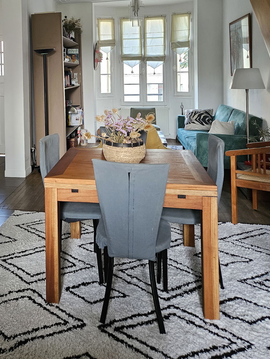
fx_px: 385
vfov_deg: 48.3
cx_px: 59
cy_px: 91
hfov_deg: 37.5
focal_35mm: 37
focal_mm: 5.4
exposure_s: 1/100
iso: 400
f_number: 1.8
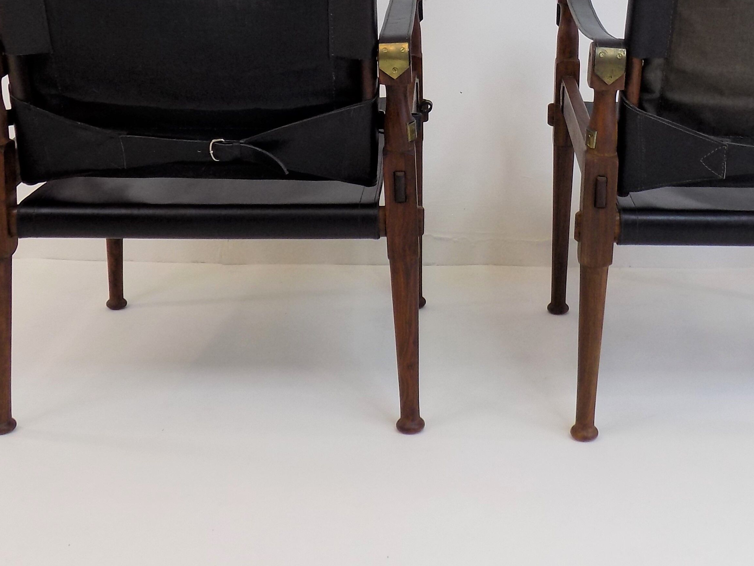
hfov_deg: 37.1
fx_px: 1111
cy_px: 91
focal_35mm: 51
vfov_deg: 27.8
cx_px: 495
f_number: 3.1
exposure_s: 1/40
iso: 80
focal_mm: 4
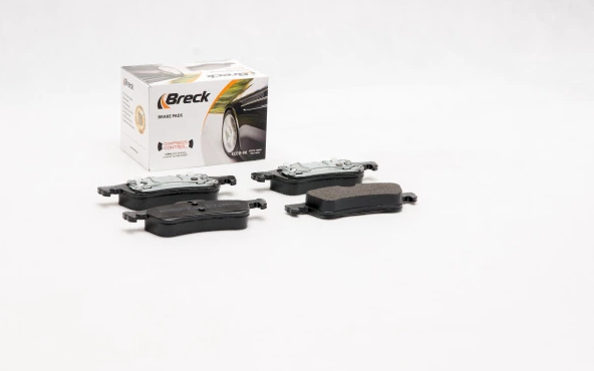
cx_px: 295
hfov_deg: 22.3
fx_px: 1506
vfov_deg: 14.1
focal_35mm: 93
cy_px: 173
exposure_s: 1/200
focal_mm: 60
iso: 100
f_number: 11
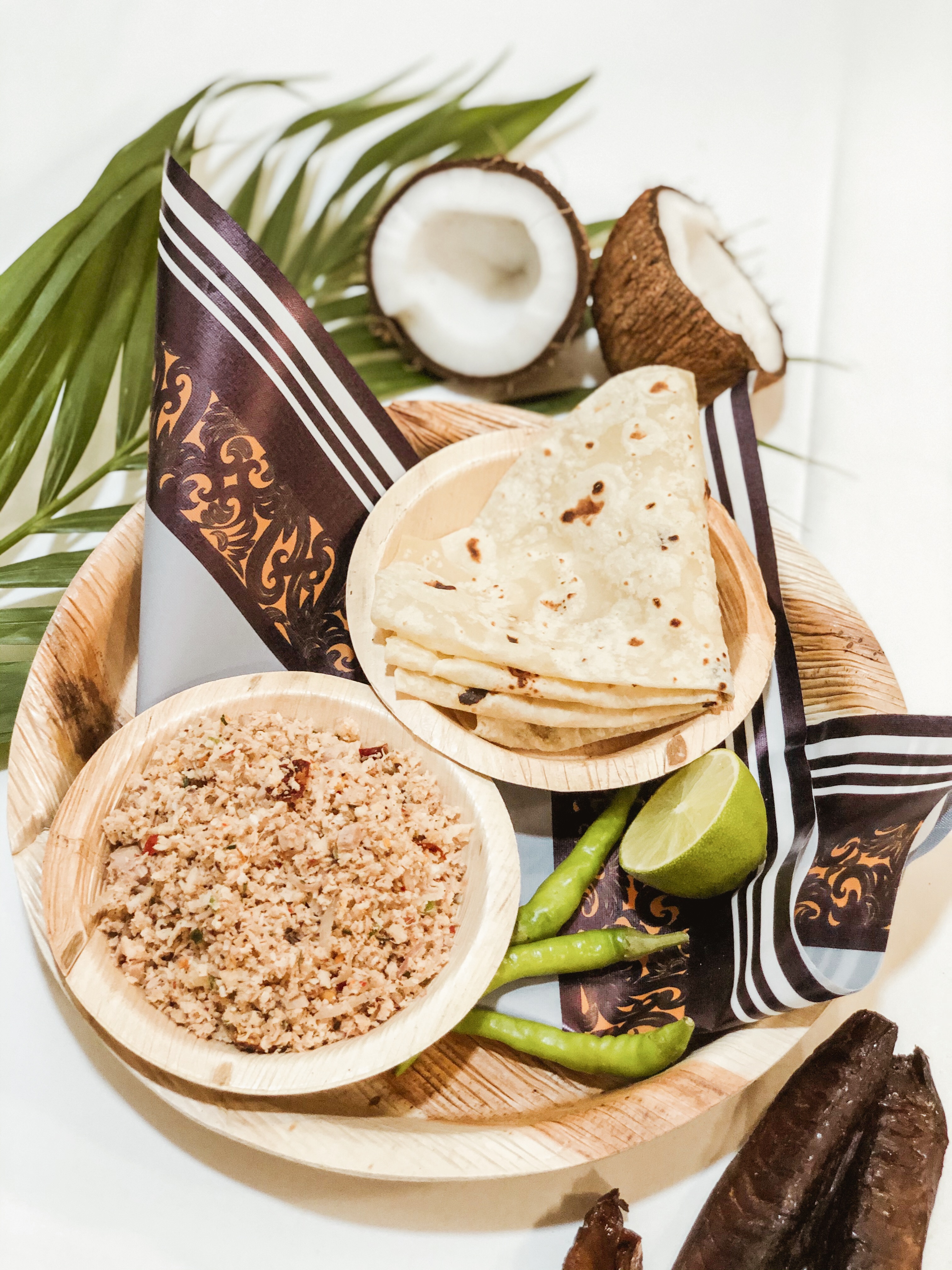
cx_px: 476
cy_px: 635
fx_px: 1907
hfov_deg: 28.0
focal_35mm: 52
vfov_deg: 36.8
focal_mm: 6
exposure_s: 1/25
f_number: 2.4
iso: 125
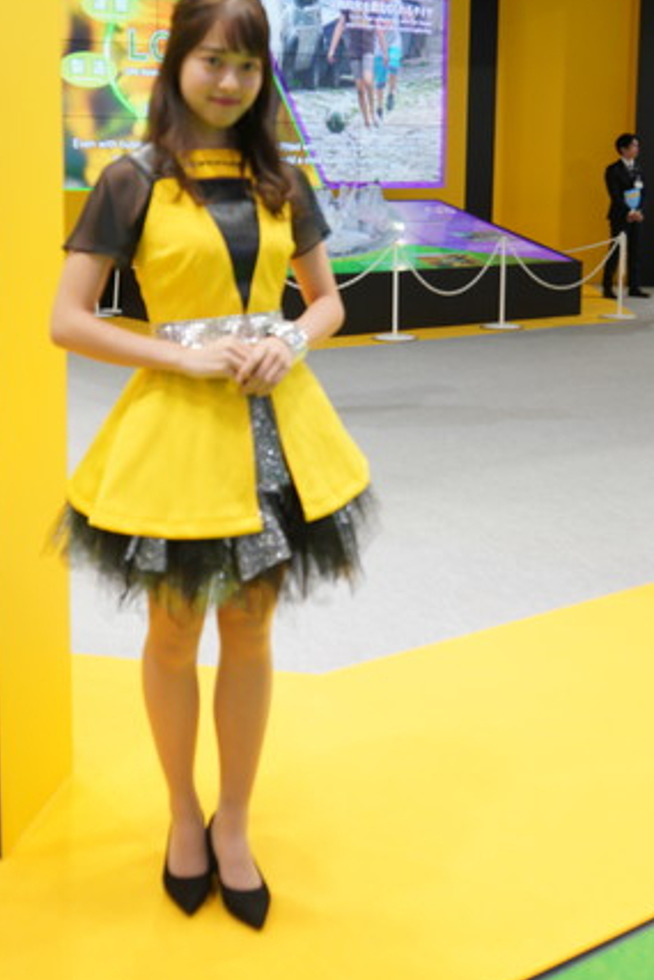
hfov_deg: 29.8
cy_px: 333
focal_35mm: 45
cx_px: 254
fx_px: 1225
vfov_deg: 43.0
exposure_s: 1/30
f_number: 3.5
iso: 160
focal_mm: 20
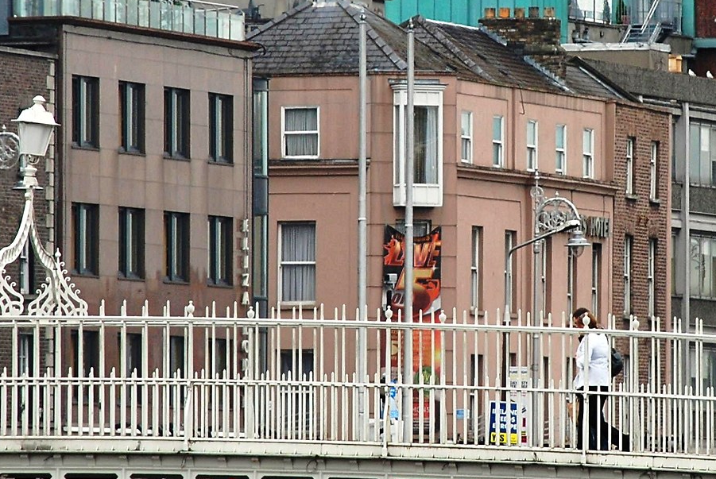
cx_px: 515
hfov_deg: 3.8
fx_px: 10739
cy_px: 133
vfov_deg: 2.6
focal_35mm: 539
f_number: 5.6
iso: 200
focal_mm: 135
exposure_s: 1/400
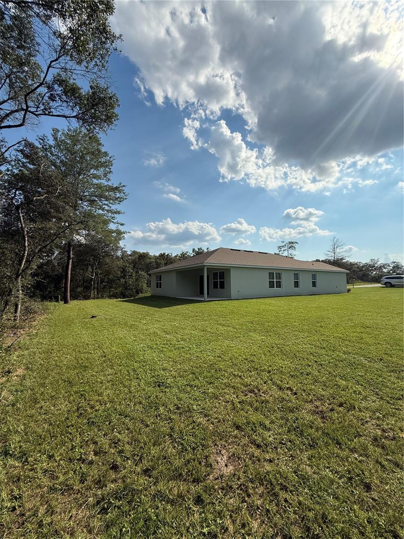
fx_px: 218
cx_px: 202
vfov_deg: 102.1
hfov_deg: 85.7
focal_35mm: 14
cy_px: 270
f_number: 2.2
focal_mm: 2.22
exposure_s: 1/4762
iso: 50
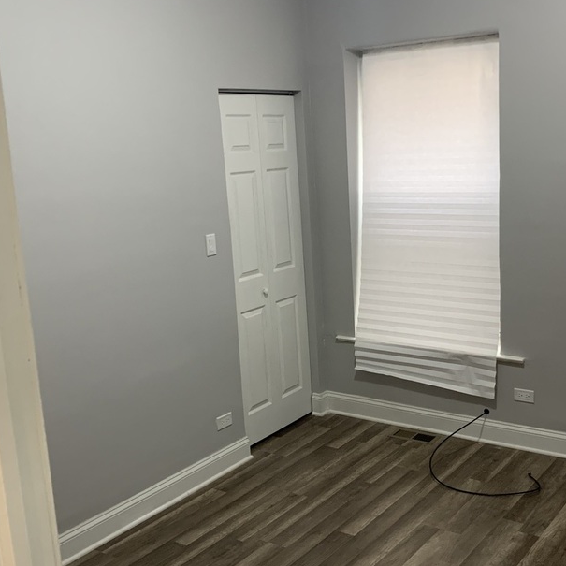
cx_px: 329
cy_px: 282
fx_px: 758
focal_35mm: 41
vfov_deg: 40.9
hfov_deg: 40.8
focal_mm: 4.25
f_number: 1.8
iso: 250
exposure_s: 1/60
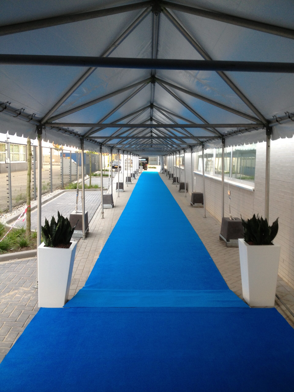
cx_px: 147
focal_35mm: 35
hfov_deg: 40.7
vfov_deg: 52.6
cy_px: 196
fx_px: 396
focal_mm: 4.28
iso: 50
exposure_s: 1/40
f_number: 2.4
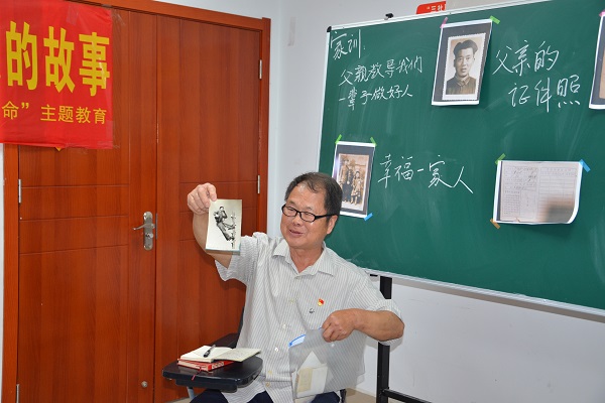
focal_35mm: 48
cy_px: 202
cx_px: 302
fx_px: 807
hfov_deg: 41.1
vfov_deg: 28.1
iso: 640
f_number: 4.5
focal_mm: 32
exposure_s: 1/60
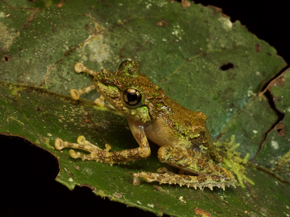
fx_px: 1164
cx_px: 140
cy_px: 122
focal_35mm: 139
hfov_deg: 14.2
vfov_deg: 10.7
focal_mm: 60
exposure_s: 1/60
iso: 800
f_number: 16
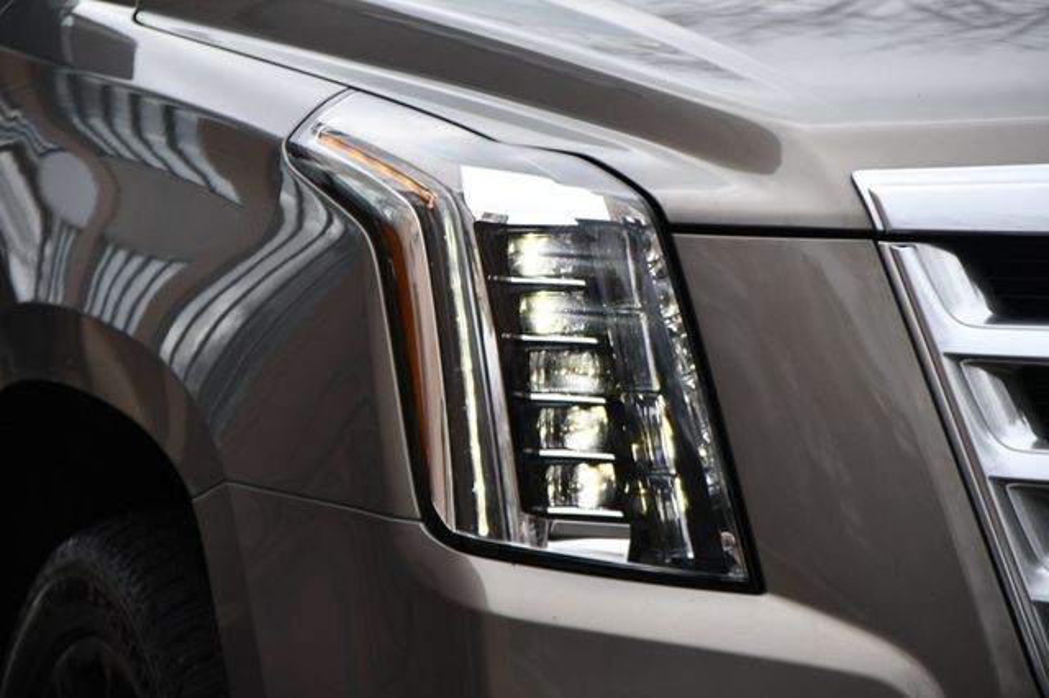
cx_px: 524
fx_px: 6756
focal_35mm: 232
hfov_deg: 8.9
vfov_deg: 5.9
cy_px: 349
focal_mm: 155
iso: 200
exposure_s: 1/500
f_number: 8
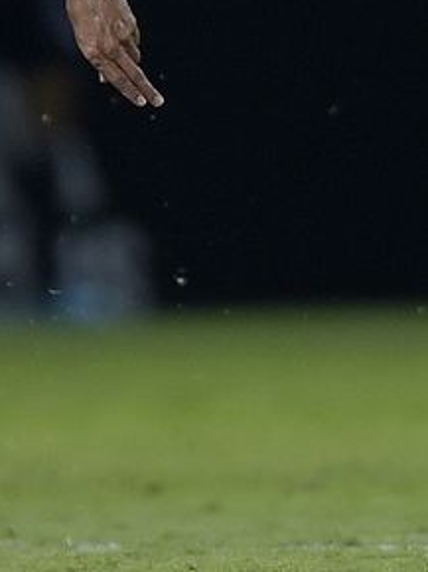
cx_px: -680
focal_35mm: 1514
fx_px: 24996
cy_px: 43
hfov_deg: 1.0
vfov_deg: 1.3
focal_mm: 400
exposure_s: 1/2000
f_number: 2.8
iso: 1400
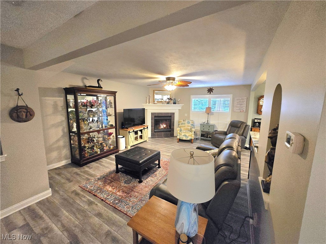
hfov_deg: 106.2
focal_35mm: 13
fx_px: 122
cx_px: 163
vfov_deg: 89.9
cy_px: 122
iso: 1000
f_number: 2.2
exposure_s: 1/60.2
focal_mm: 1.7
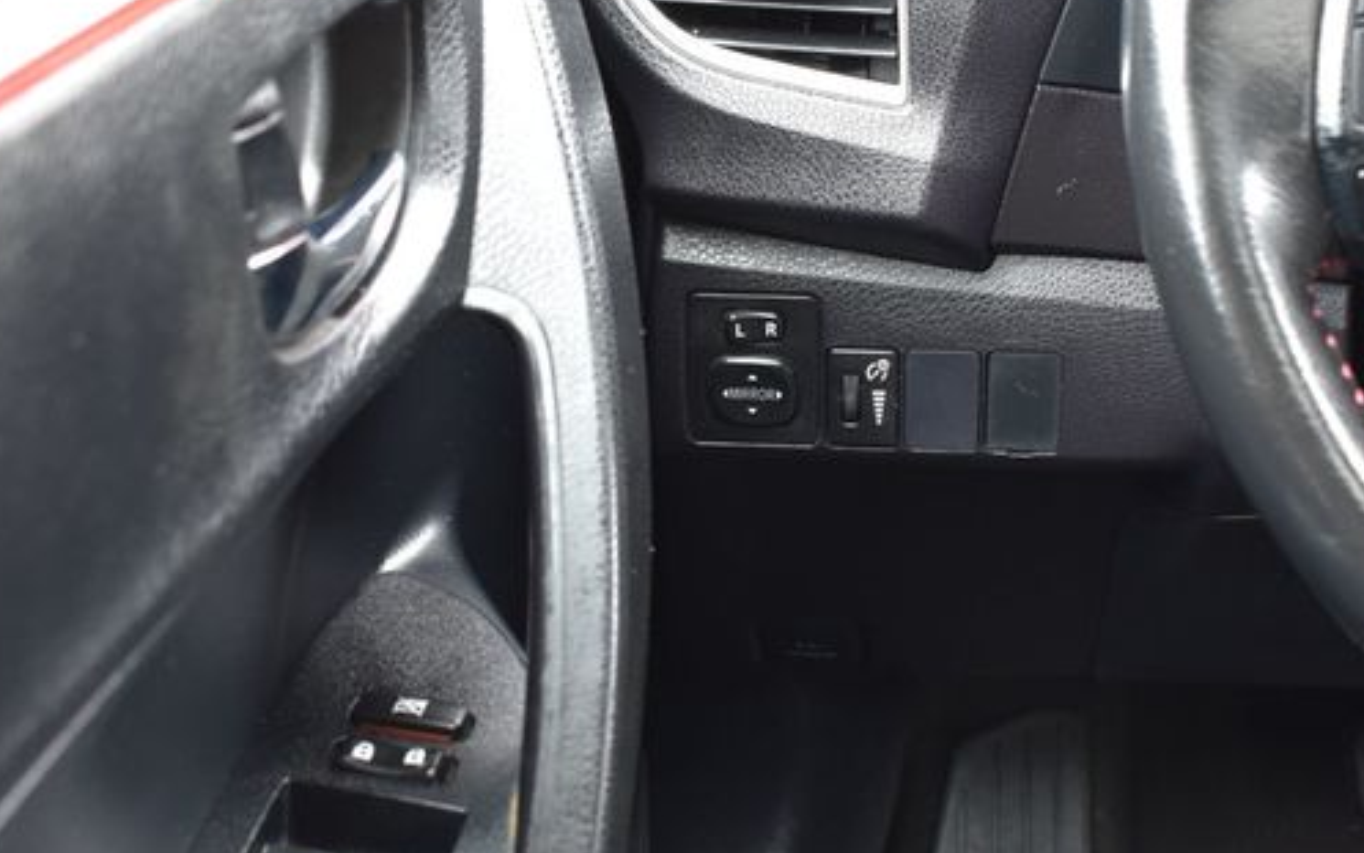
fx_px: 2194
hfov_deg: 34.5
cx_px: 749
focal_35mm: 59
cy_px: 455
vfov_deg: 22.0
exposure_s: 1/15
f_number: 6.3
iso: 900
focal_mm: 30
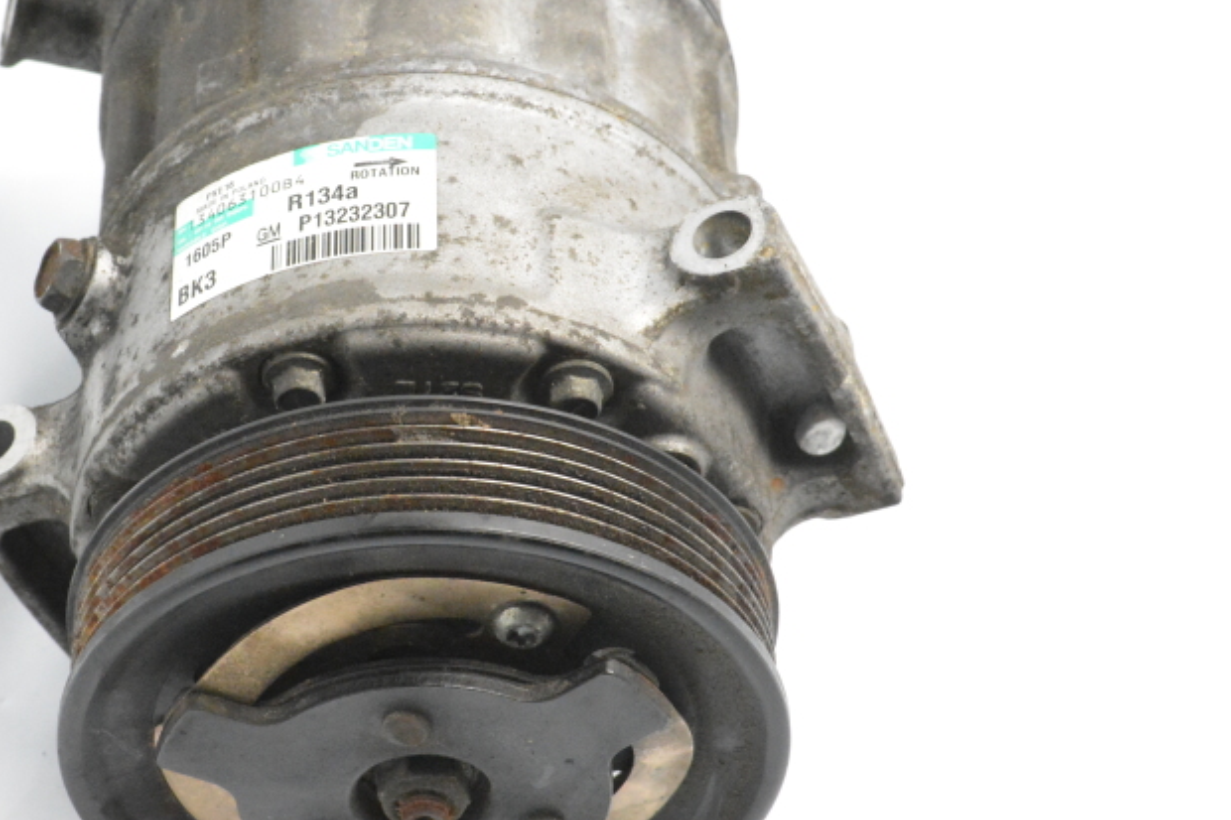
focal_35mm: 104
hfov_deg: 19.6
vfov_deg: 13.2
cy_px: 349
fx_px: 3555
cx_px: 391
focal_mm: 42
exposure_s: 1/400
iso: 6400
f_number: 10
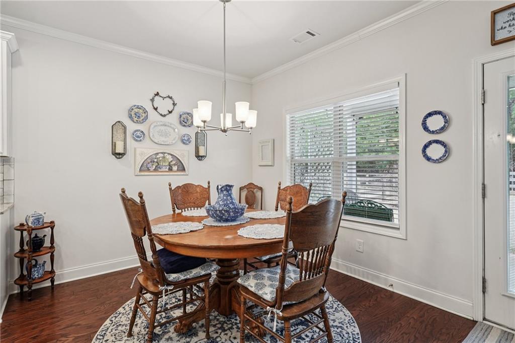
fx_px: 257
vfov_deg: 67.3
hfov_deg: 90.0
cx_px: 258
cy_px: 172
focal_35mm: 18
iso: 800
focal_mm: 18
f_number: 8
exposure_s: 1/15
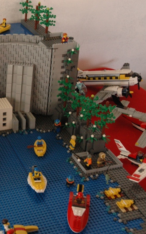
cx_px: -4
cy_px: 117
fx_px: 399
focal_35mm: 63
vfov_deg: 32.6
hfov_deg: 20.0
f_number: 5
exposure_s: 1/20
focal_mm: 27
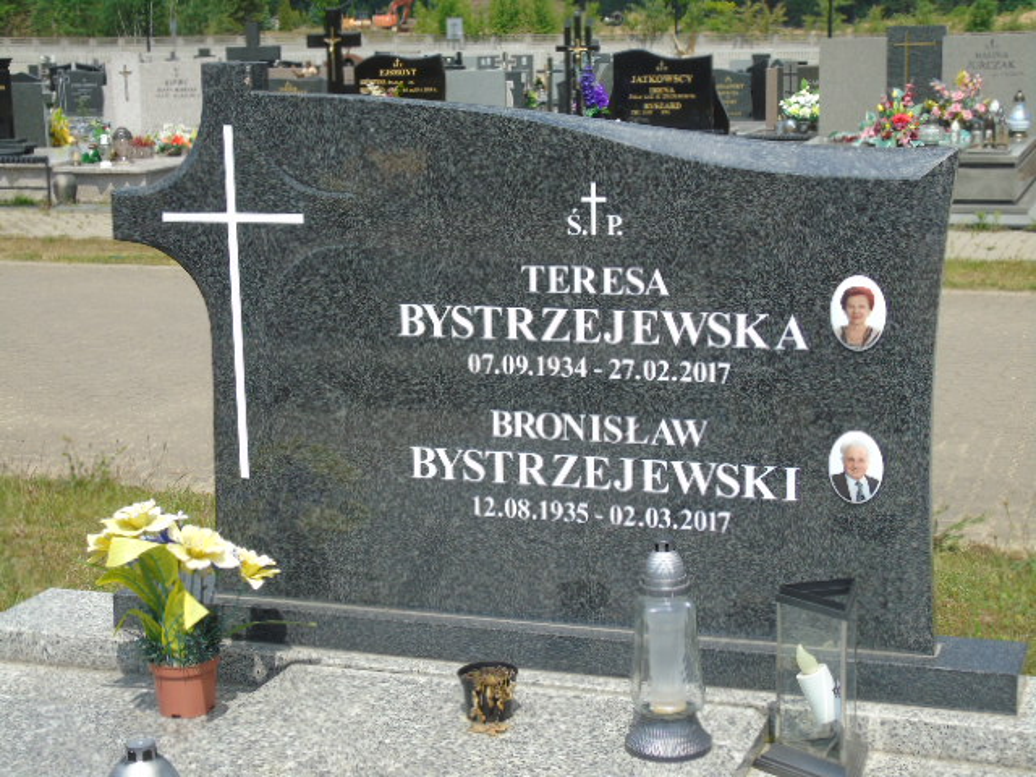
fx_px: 1856
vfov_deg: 23.7
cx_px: 518
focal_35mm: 62
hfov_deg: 31.2
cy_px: 388
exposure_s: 1/500
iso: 80
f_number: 4.5
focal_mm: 11
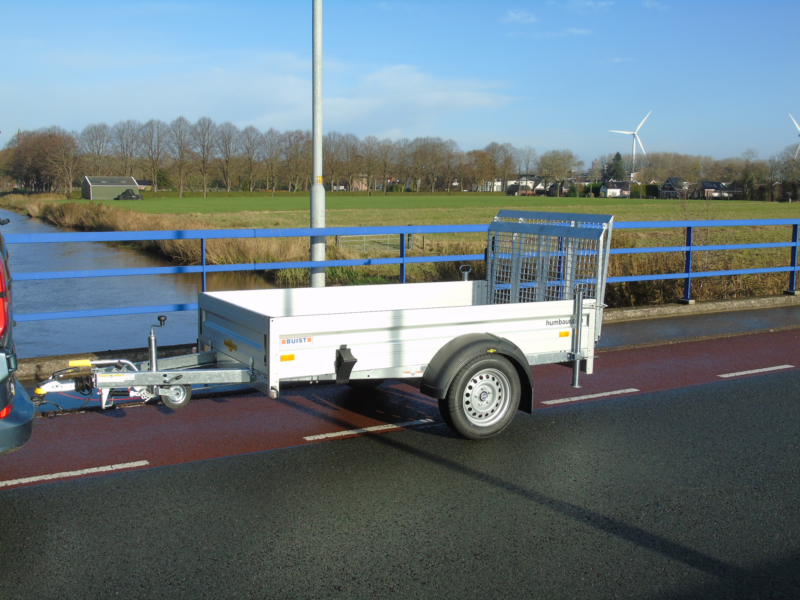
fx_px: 786
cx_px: 400
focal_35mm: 34
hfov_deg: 54.0
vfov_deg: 41.8
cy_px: 300
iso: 80
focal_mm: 6.1
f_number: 3.8
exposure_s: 1/640
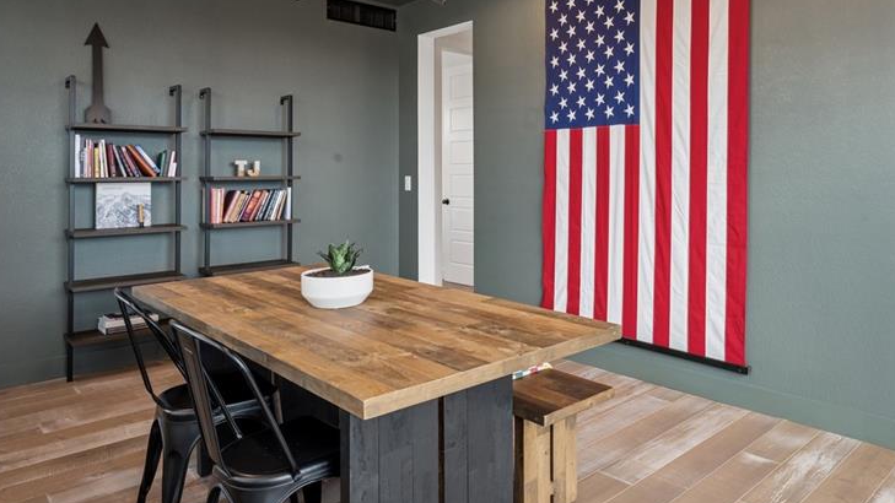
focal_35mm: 26
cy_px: 171
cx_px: 537
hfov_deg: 71.7
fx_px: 611
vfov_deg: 44.2
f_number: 11
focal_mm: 17.5
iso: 100
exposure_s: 1
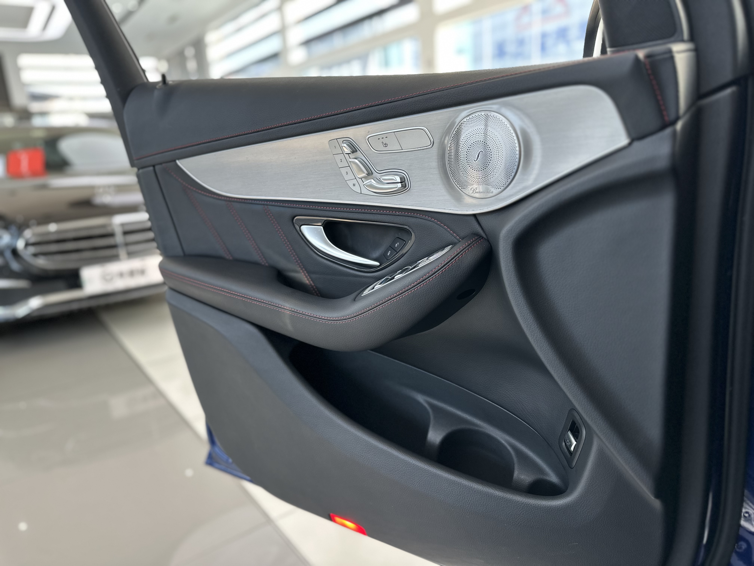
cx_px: 377
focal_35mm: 24
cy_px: 283
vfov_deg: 56.8
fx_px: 523
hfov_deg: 71.6
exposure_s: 1/100
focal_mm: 6.86
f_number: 1.78
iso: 160
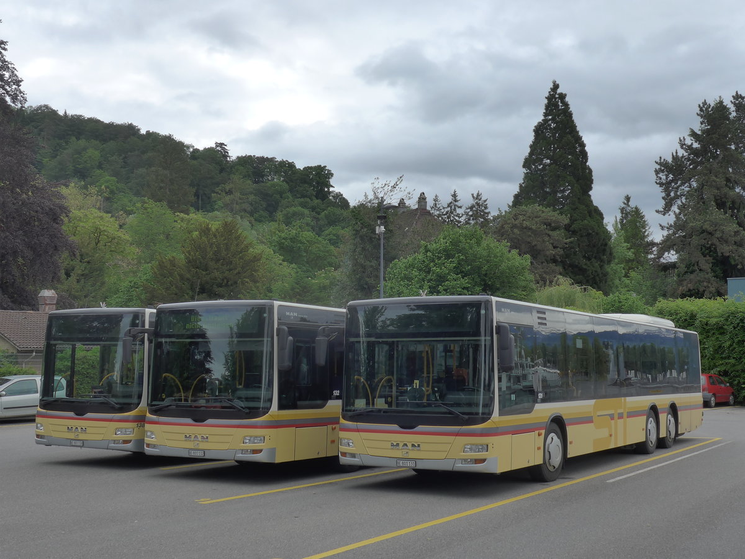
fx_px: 990
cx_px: 372
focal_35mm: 46
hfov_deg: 41.2
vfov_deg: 31.5
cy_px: 280
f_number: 4.5
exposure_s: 1/640
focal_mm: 9.5
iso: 160
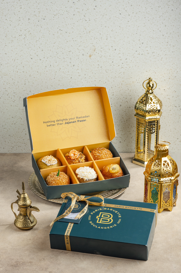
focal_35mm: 90
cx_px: 90
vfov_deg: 22.6
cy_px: 136
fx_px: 680
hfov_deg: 15.2
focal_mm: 90
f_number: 11
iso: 100
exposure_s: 1/125
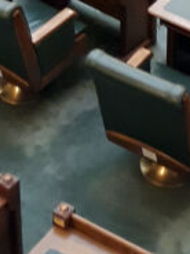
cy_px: -197
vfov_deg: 12.1
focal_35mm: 150
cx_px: 73
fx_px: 1098
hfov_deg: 9.9
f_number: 1.7
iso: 250
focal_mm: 3.71
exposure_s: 1/25
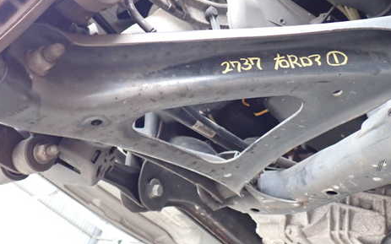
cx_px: 196
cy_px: 91
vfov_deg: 29.1
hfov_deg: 45.3
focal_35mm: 44
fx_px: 469
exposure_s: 1/30
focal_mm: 5.79
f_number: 2.4
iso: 800
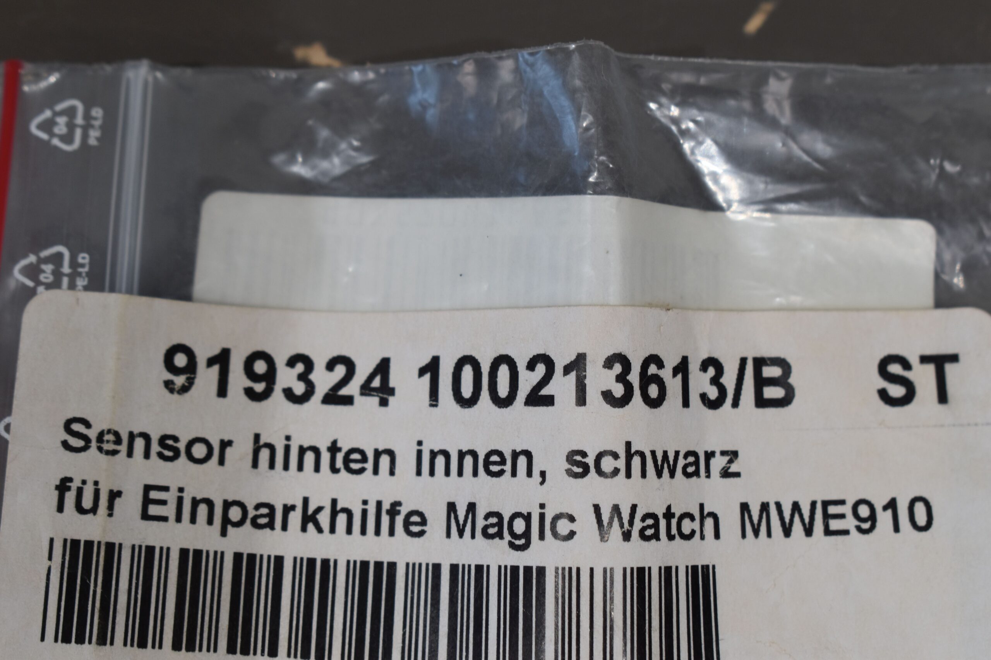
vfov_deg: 16.6
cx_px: 496
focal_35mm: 82
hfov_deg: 24.6
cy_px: 330
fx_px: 2271
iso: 360
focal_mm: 55
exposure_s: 1/60
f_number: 8
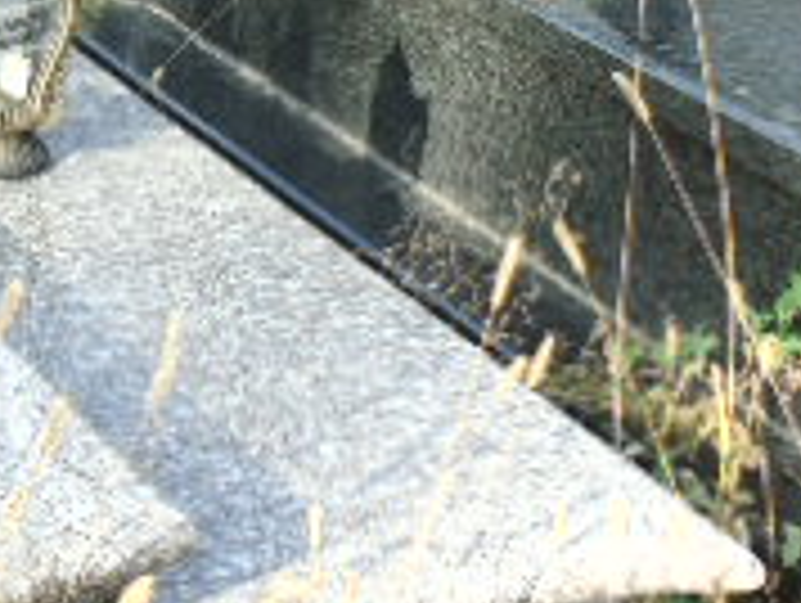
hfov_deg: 18.0
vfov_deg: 14.1
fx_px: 2410
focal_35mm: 104
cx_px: -135
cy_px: 32
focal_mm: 5.2
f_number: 3.6
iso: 80
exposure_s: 1/200
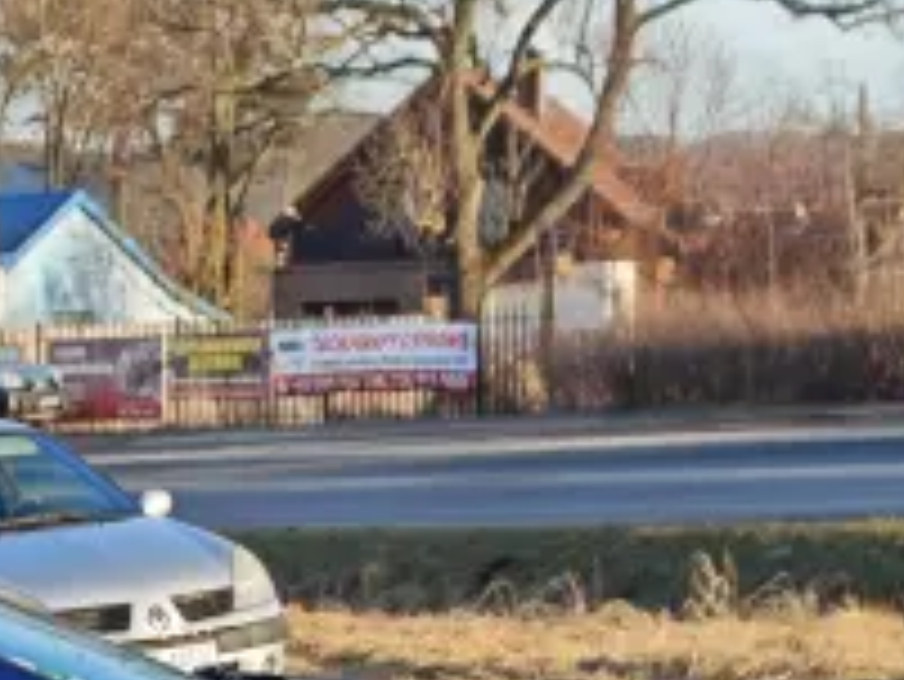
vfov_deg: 9.0
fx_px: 4233
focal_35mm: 162
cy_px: 887
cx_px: -342
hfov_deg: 11.8
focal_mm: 8.72
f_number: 2
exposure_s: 1/520
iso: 50
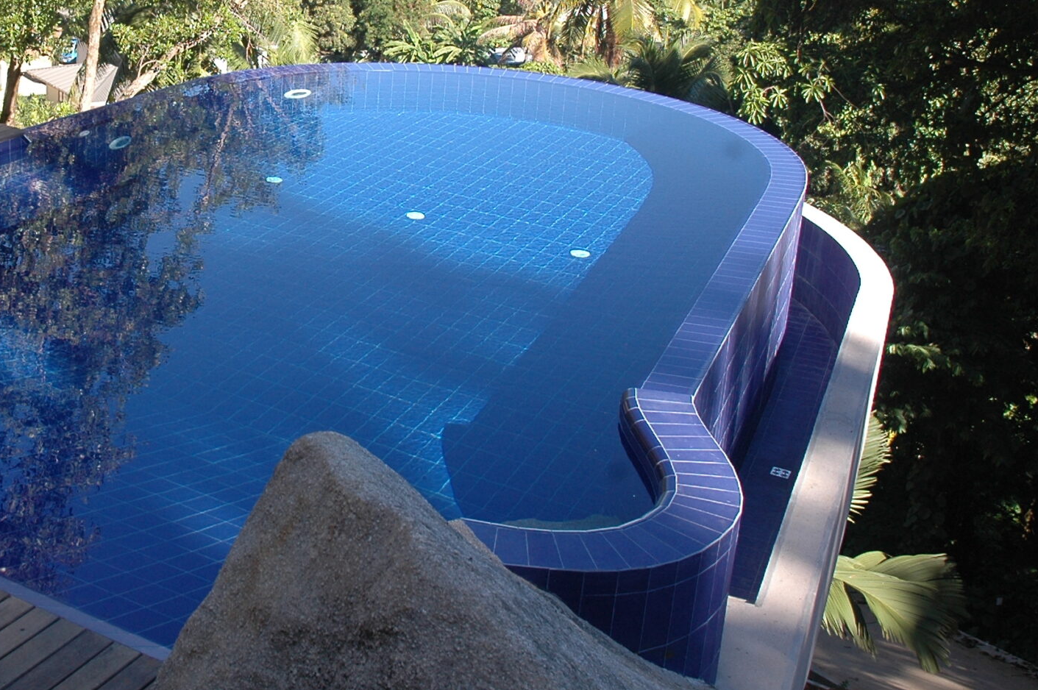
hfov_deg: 38.7
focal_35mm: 49
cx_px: 192
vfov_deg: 27.0
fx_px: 1411
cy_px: 143
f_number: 8
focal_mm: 18
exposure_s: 1/125
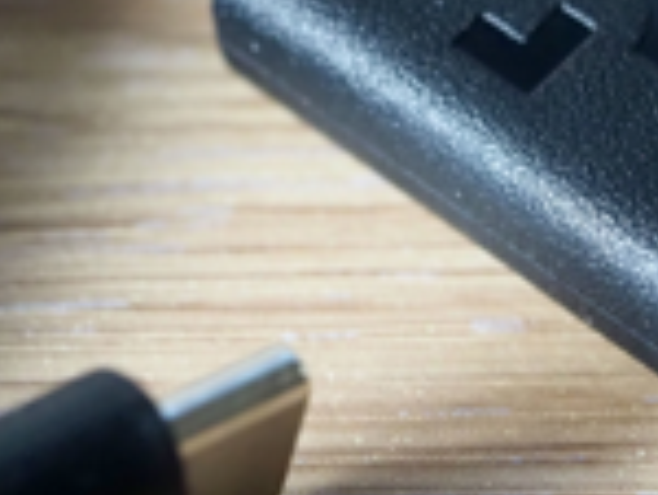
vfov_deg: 4.7
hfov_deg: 6.2
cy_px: 61
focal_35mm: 320
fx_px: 6092
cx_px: 640
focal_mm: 60
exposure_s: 1/125
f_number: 4.5
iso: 4000
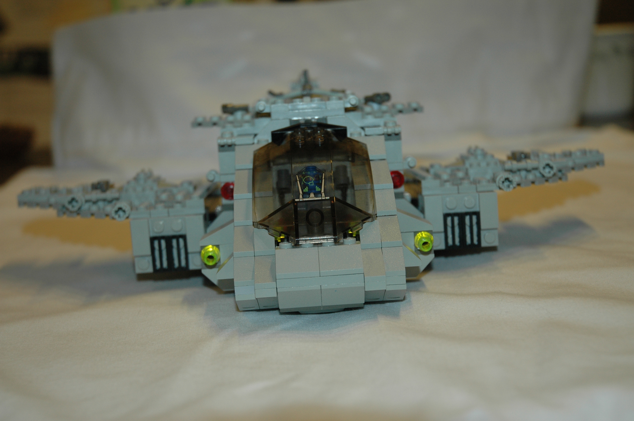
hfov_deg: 30.5
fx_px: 1161
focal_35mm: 66
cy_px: 210
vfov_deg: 20.6
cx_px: 317
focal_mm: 44
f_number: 4.5
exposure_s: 1/60
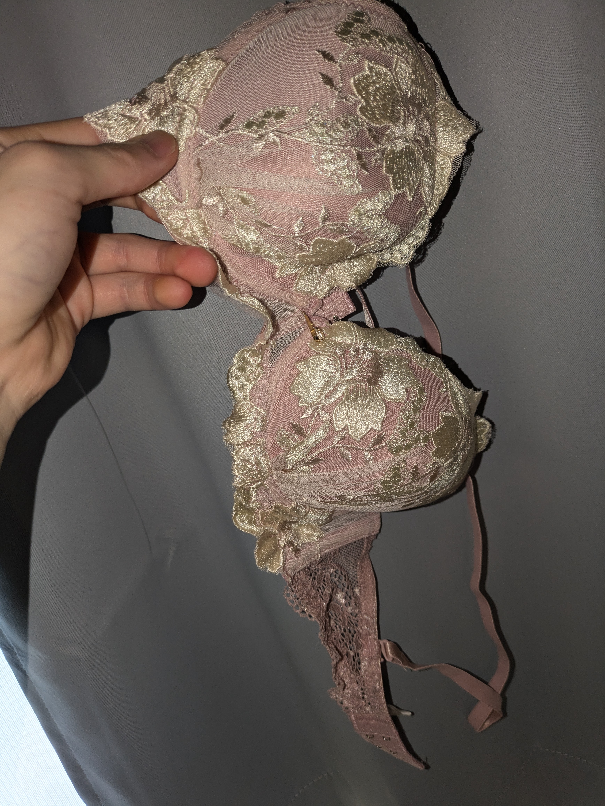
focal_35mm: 25
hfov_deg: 54.9
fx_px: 582
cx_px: 302
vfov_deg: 69.4
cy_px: 403
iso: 180
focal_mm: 5.43
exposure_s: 1/120
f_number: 1.89
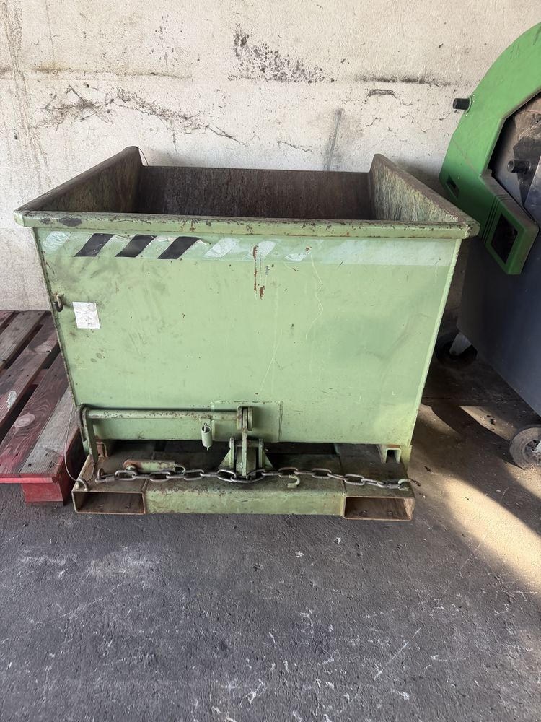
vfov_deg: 71.6
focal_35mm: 24
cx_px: 270
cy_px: 361
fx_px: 500
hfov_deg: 56.8
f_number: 1.78
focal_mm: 6.76
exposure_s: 1/121
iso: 160
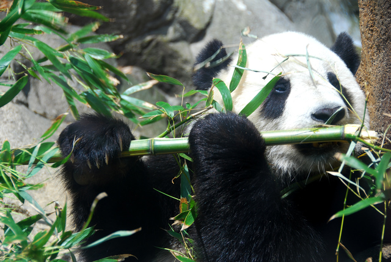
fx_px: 1468
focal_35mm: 135
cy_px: 131
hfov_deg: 15.2
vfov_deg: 10.2
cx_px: 196
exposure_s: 1/60
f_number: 5.3
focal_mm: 90
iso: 100
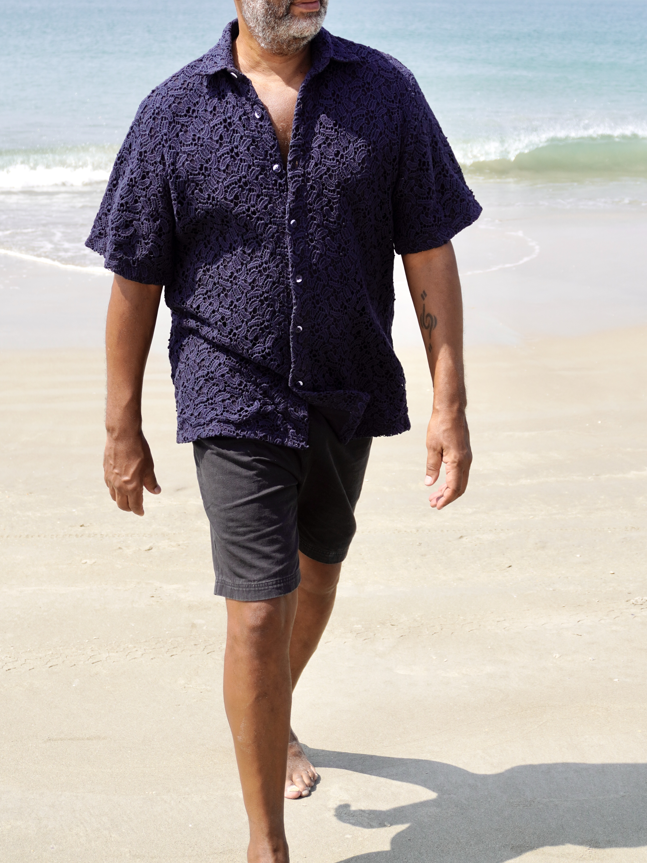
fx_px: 1595
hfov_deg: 22.9
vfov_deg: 30.1
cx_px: 307
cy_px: 298
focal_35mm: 64
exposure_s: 1/640
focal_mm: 32
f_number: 5.6
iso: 100
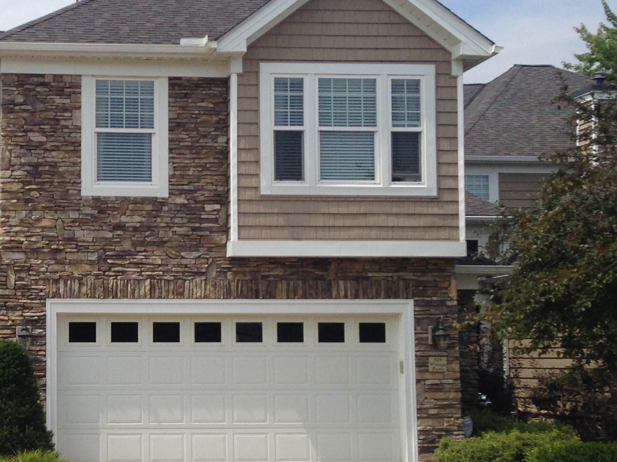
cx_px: 36
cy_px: 248
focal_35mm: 74
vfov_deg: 19.9
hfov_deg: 25.3
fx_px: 1319
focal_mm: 4.12
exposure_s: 1/2262
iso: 50
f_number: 2.4
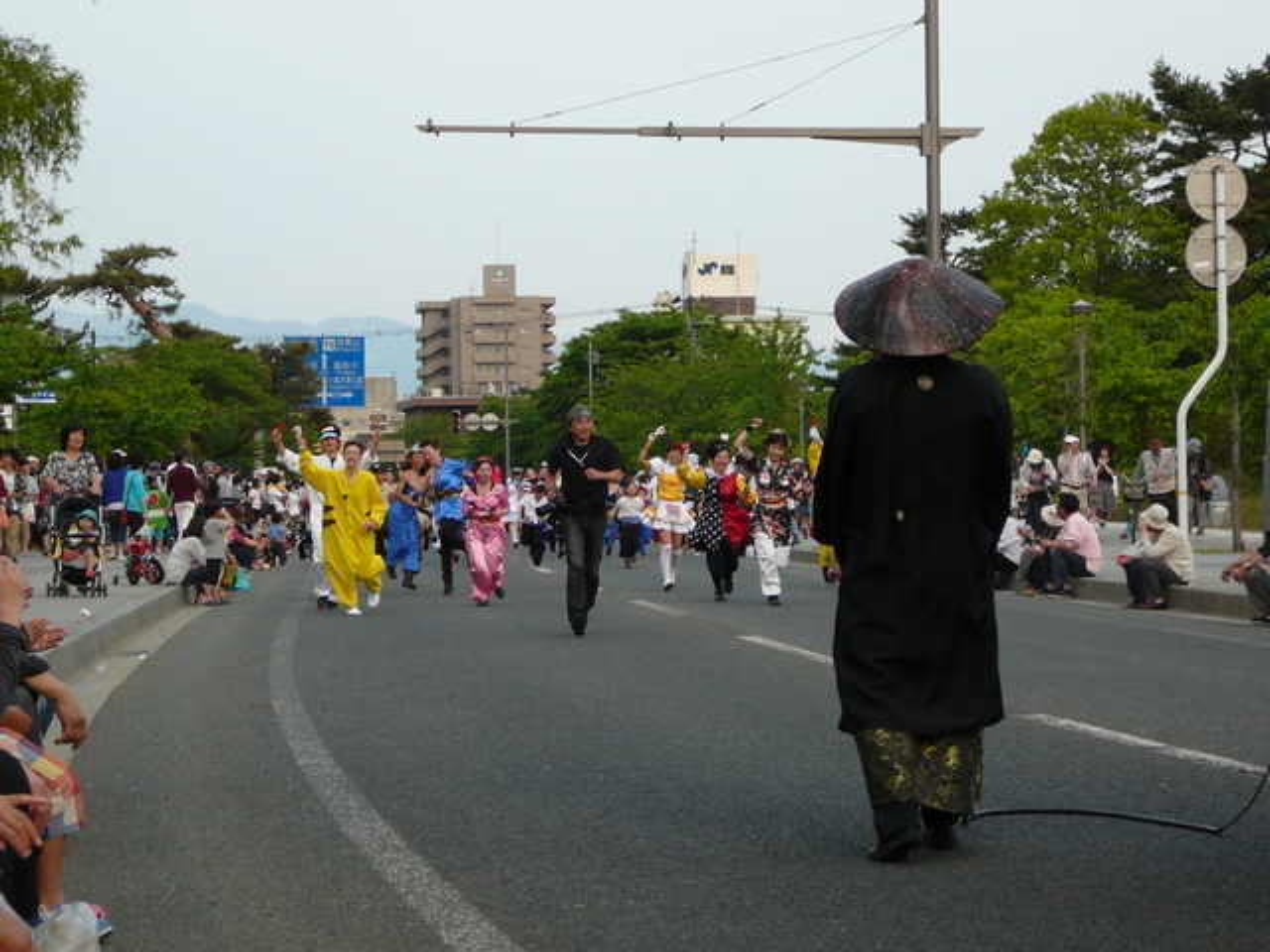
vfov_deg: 14.1
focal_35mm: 105
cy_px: 476
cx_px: 635
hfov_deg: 18.7
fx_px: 3852
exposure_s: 1/250
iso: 100
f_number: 3.9
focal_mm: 15.6
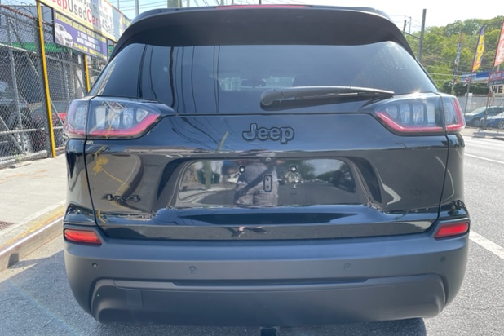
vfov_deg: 46.3
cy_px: 190
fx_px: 392
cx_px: 259
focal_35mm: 28
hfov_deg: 65.5
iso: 32
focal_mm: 4.2
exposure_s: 1/596
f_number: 1.6
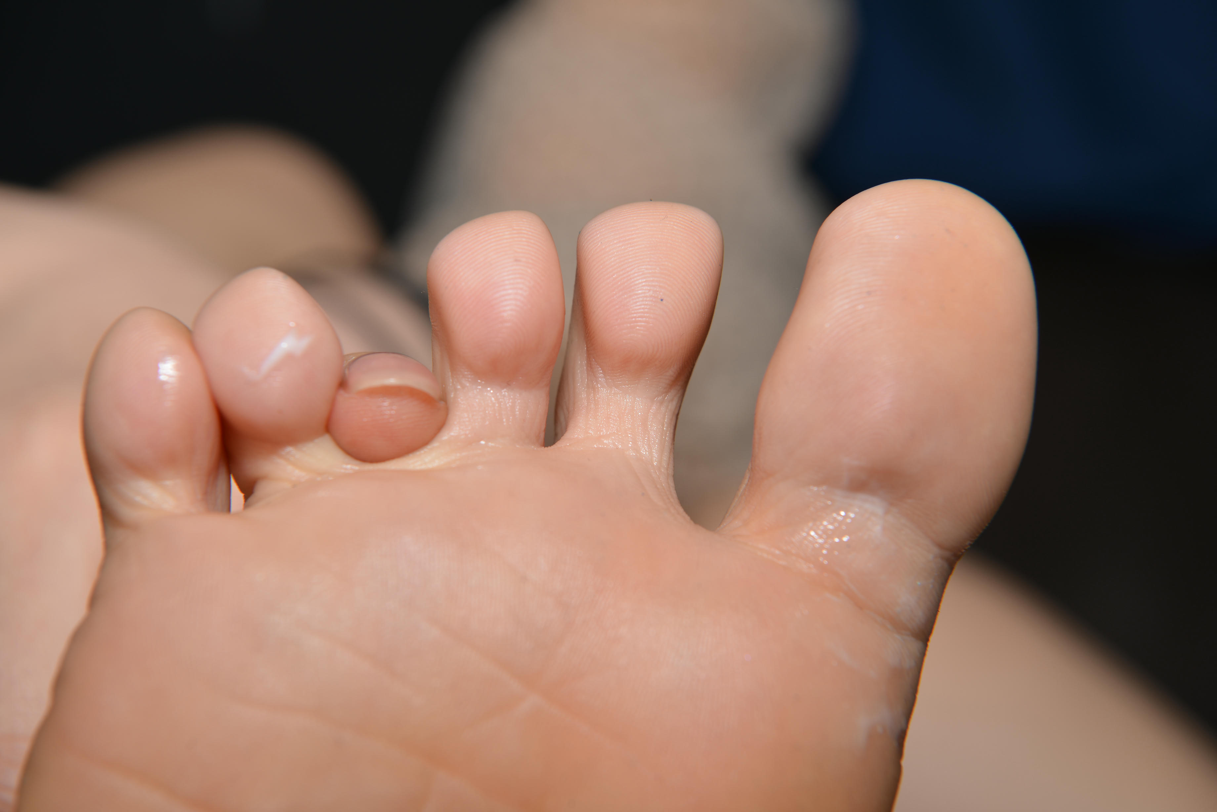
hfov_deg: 28.8
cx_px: 608
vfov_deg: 19.5
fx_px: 2367
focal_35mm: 70
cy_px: 406
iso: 100
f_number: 8
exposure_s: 1/125
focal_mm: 70
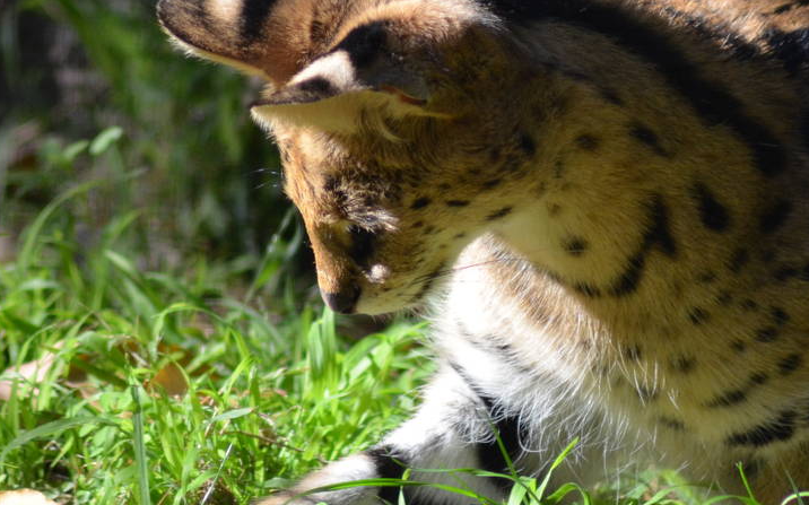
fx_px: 15032
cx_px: 747
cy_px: 254
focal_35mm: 682
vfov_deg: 1.9
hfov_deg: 3.1
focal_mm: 200
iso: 800
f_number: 4.8
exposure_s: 1/1000
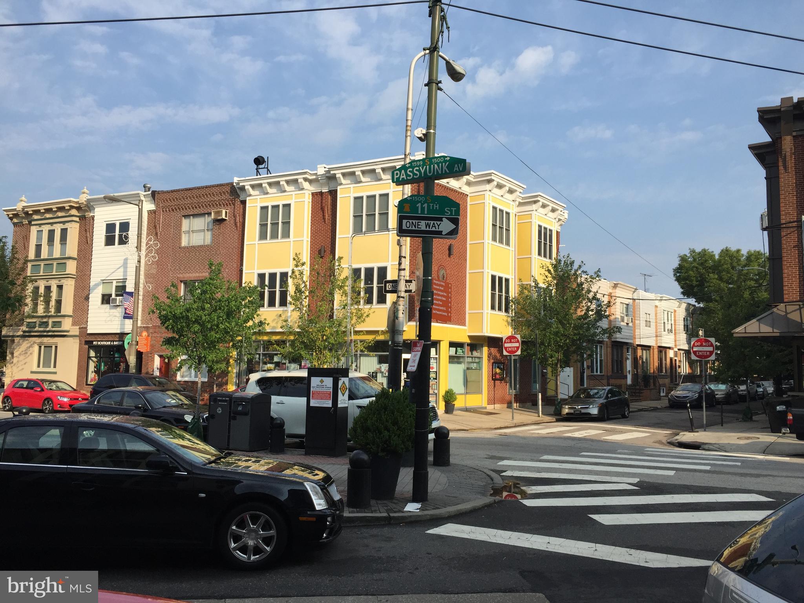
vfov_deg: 48.2
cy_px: 302
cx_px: 402
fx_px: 674
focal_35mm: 29
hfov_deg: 61.7
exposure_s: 1/1464
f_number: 2.2
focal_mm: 4.15
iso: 32
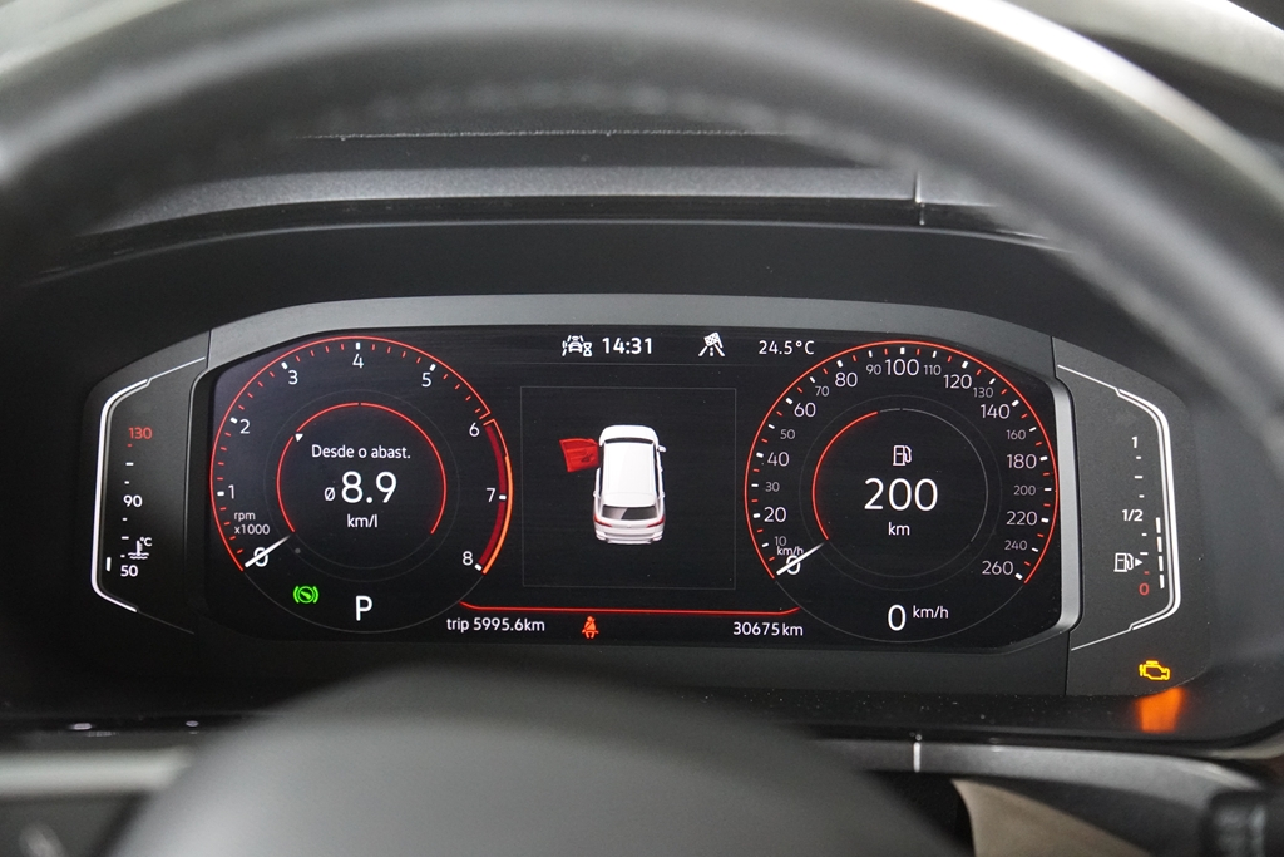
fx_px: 2301
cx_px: 642
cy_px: 428
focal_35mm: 64
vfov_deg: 21.1
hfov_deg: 31.2
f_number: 2.8
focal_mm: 43
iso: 5000
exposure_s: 1/160
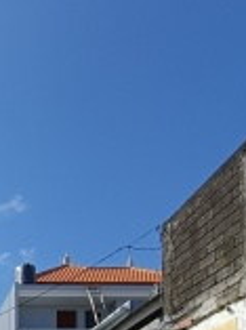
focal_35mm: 47
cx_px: -110
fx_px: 447
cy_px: 448
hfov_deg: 24.7
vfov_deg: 30.3
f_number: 2.2
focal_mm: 1.68
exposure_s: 1/1274
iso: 64
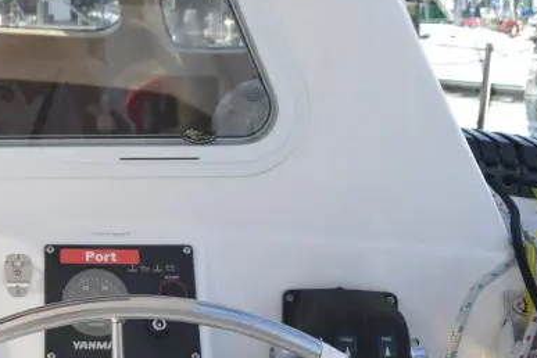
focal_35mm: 62
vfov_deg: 21.5
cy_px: 40
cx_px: 25
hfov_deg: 30.5
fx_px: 925
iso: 100
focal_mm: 20
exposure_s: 1/200
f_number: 7.1
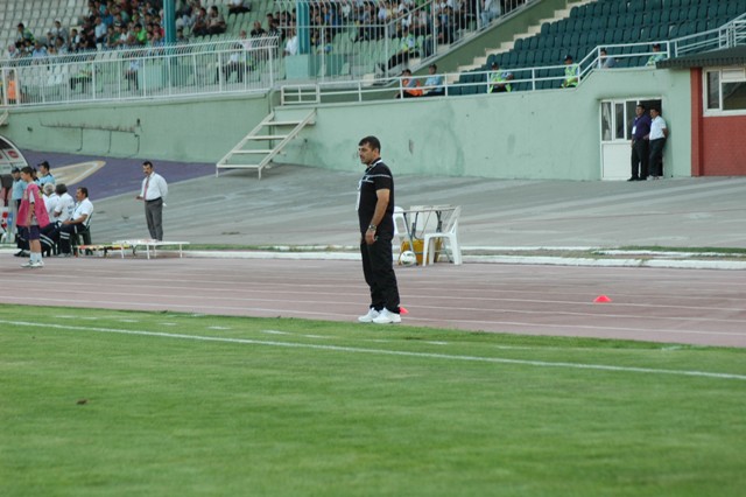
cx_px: 373
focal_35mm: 183
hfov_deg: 11.2
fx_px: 3790
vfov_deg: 7.5
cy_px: 248
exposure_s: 1/200
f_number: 5
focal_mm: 122
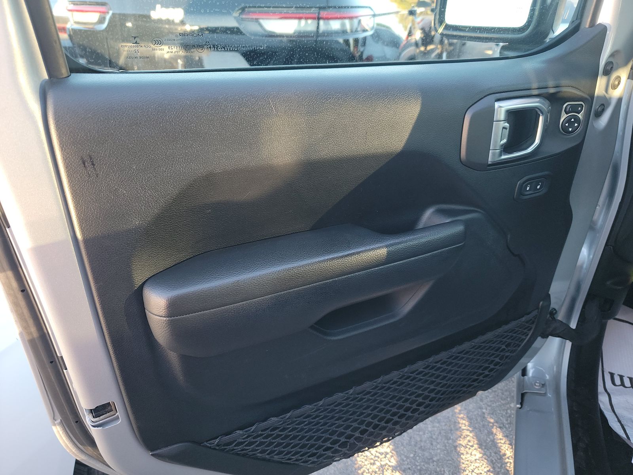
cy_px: 238
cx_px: 316
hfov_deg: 71.6
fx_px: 439
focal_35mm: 24
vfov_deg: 56.8
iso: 175
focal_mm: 6.7
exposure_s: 1/59
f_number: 1.8
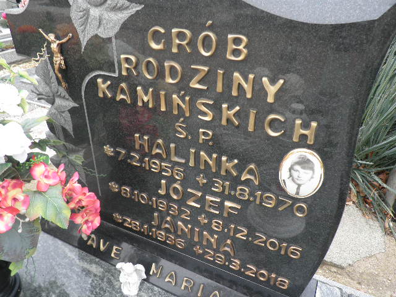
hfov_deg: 65.3
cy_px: 148
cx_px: 198
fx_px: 309
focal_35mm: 27
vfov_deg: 51.4
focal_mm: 5
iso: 125
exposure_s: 1/40
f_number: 3.5
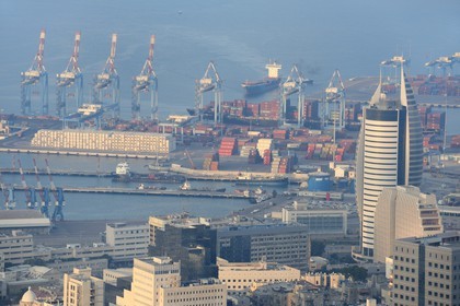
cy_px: 153
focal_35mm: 200
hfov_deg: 10.3
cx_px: 230
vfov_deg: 6.9
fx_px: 2555
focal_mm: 200
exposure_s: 1/250
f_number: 8
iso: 400
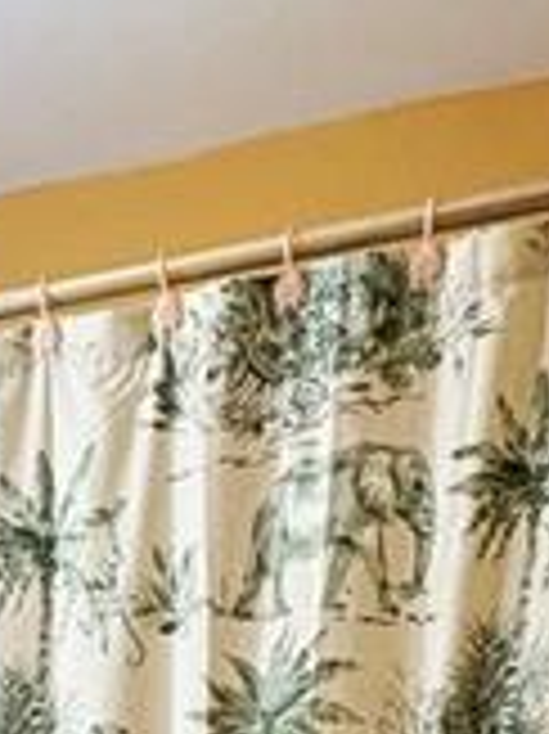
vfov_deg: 19.3
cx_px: -68
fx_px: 1397
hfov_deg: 21.0
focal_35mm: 66
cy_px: 1423
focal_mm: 2.22
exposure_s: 1/60
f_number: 2.2
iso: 250
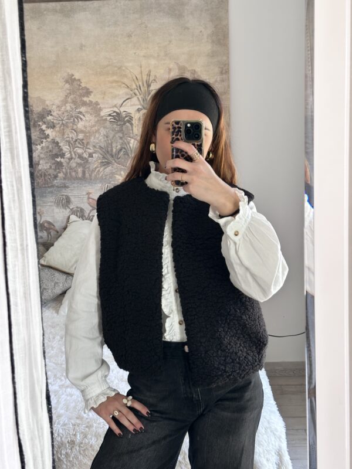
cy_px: 234
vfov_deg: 39.7
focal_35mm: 48
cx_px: 176
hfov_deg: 30.3
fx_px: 651
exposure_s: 1/60
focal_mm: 6.86
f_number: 1.78
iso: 125
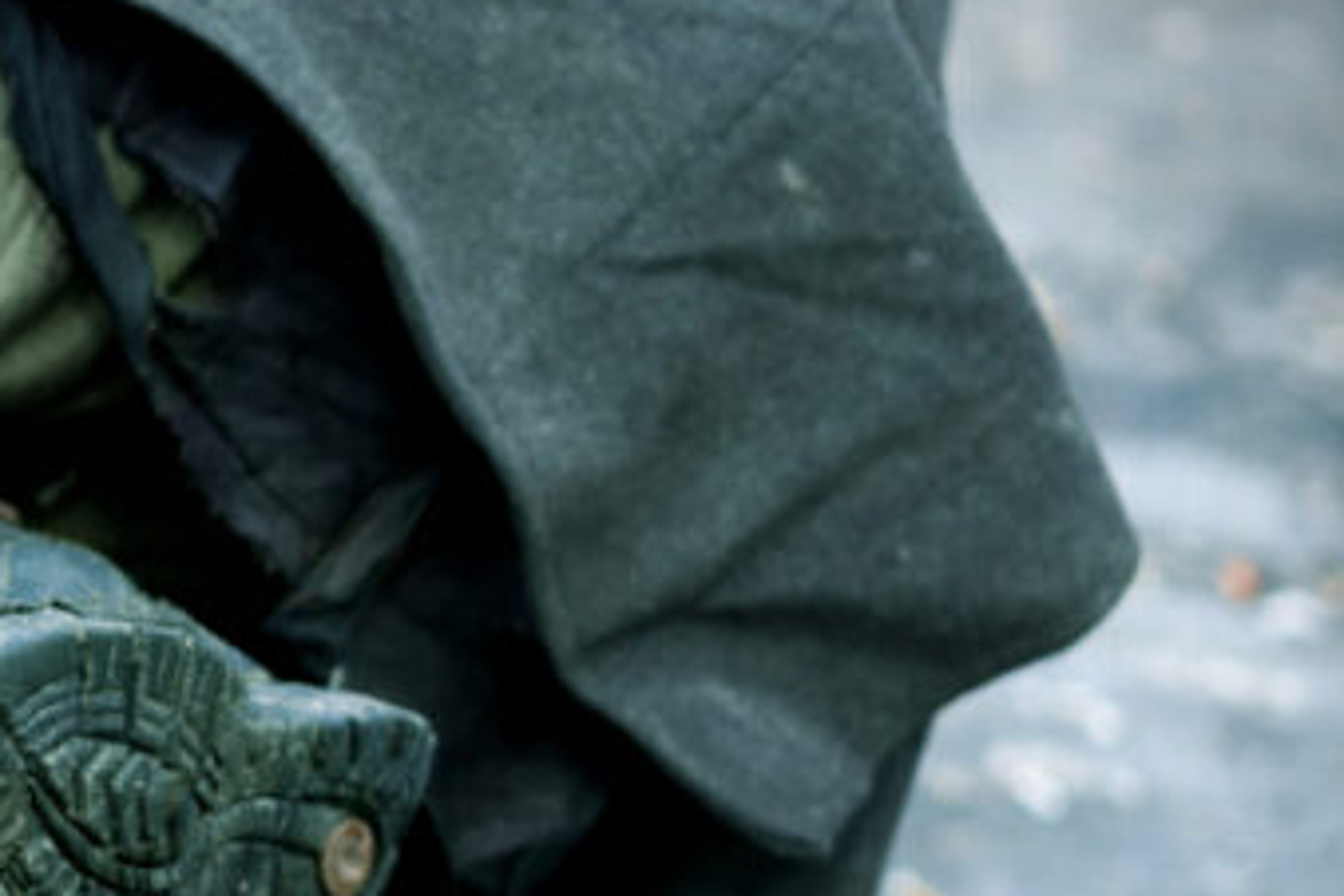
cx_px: 297
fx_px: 10411
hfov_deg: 7.4
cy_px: 678
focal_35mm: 279
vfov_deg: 4.9
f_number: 3
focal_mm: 105
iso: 200
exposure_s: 1/640
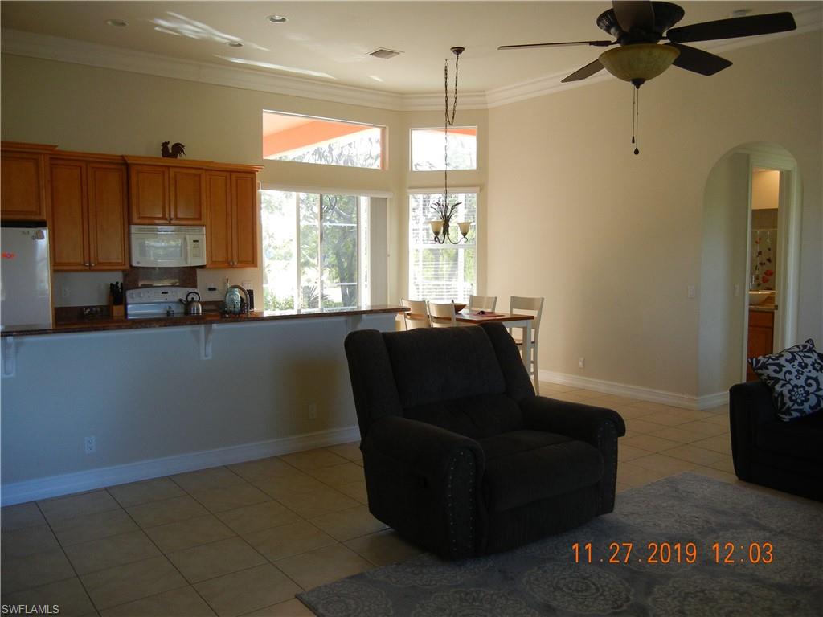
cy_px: 308
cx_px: 412
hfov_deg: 60.0
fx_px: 713
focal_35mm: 30
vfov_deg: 46.8
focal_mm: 5.4
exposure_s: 1/60
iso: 215
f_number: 3.5
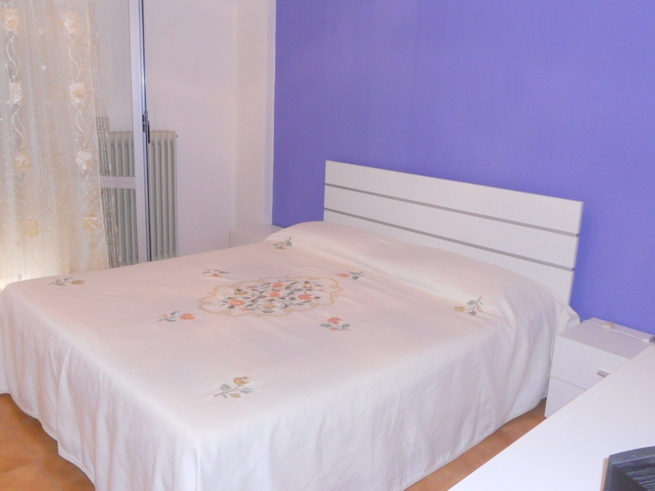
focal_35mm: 32
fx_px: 606
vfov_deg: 44.2
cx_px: 328
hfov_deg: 56.8
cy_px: 246
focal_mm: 5.8
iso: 200
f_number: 3.5
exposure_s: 1/25
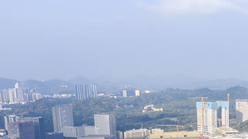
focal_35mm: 80
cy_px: 223
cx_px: 253
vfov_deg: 13.9
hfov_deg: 25.1
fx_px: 526
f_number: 5
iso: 100
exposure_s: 1/400
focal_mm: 10.26
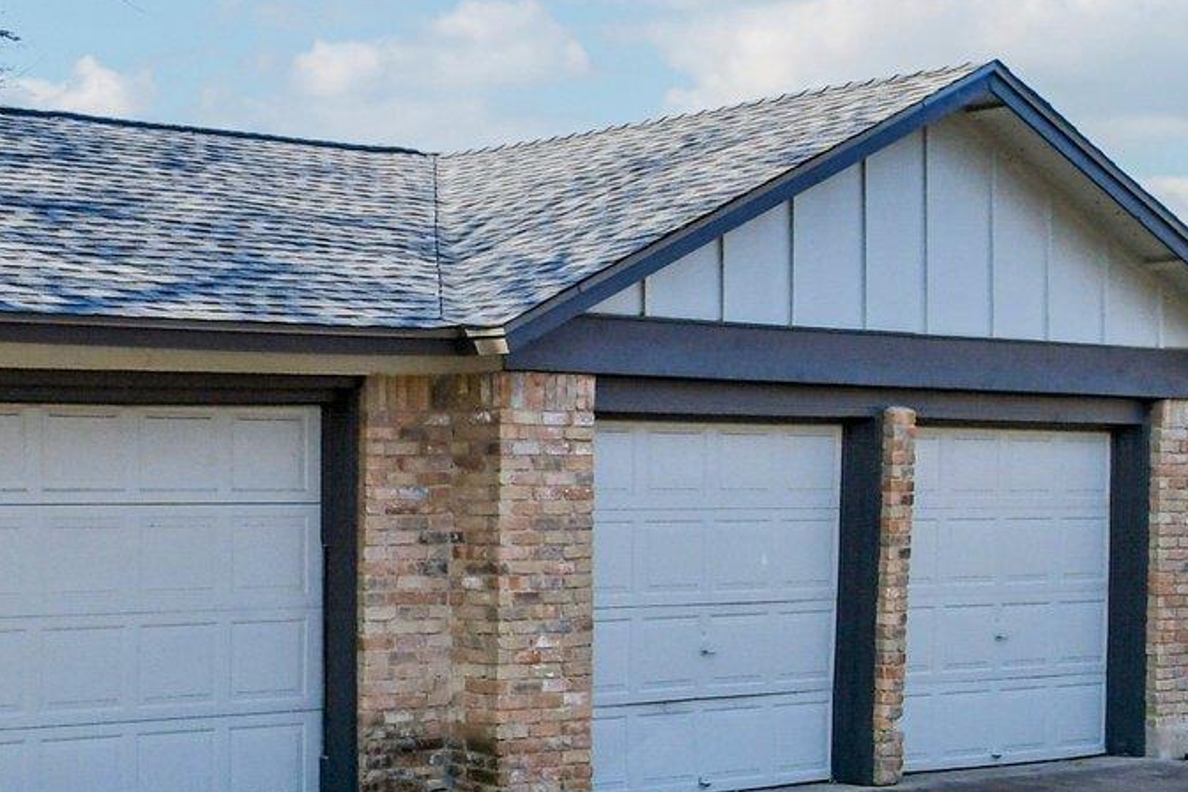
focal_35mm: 69
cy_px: 464
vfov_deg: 19.9
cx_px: -233
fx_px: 2261
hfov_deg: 26.3
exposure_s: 1/640
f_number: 8
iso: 400
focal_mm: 15
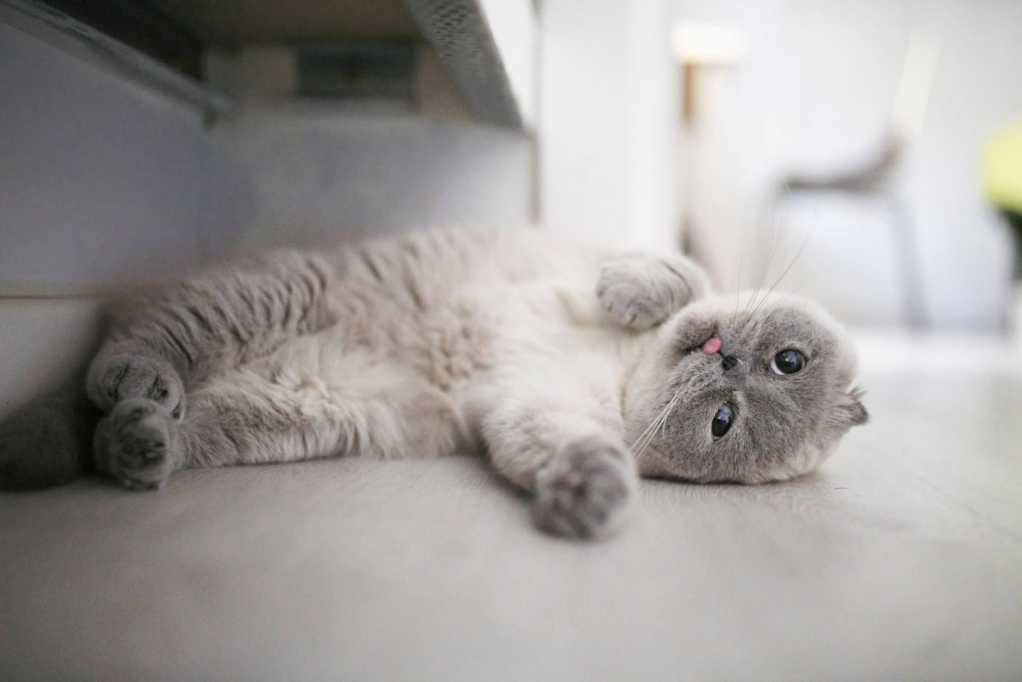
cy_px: 341
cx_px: 511
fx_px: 994
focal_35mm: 35
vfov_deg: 37.9
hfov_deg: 54.4
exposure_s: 1/60
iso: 2000
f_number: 1.4
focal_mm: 35
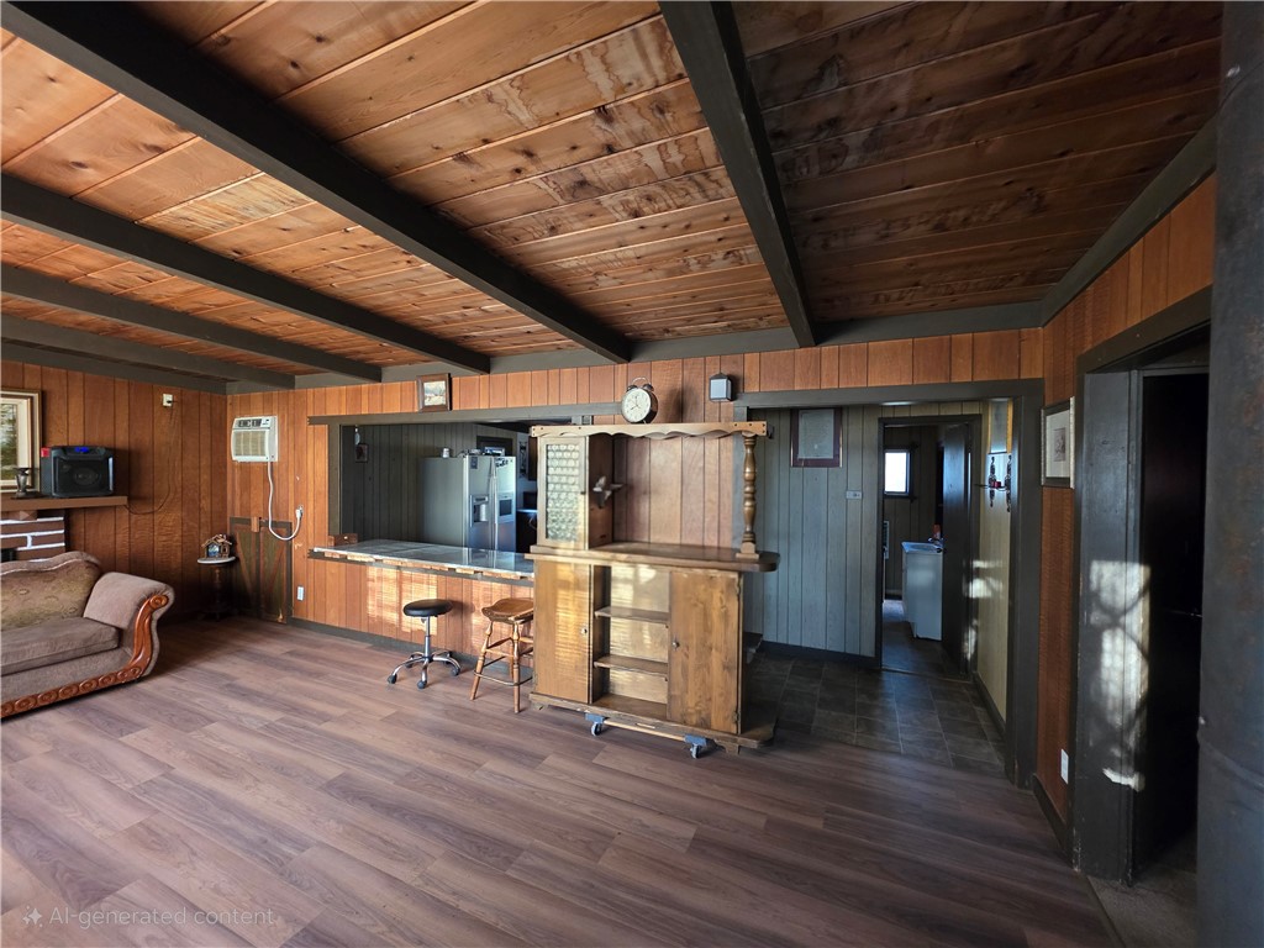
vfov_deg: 89.9
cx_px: 632
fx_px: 475
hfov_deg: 106.2
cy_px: 474
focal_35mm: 13
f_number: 1.9
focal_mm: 2.2
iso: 500
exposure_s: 1/60.2
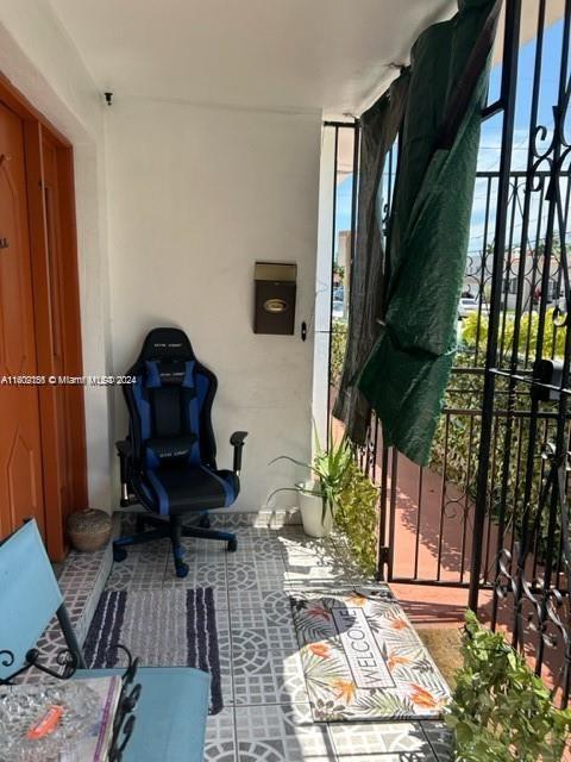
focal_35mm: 26
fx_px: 572
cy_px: 381
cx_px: 286
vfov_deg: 67.3
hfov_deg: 53.1
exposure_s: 1/1183
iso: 50
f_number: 1.5
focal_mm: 5.7
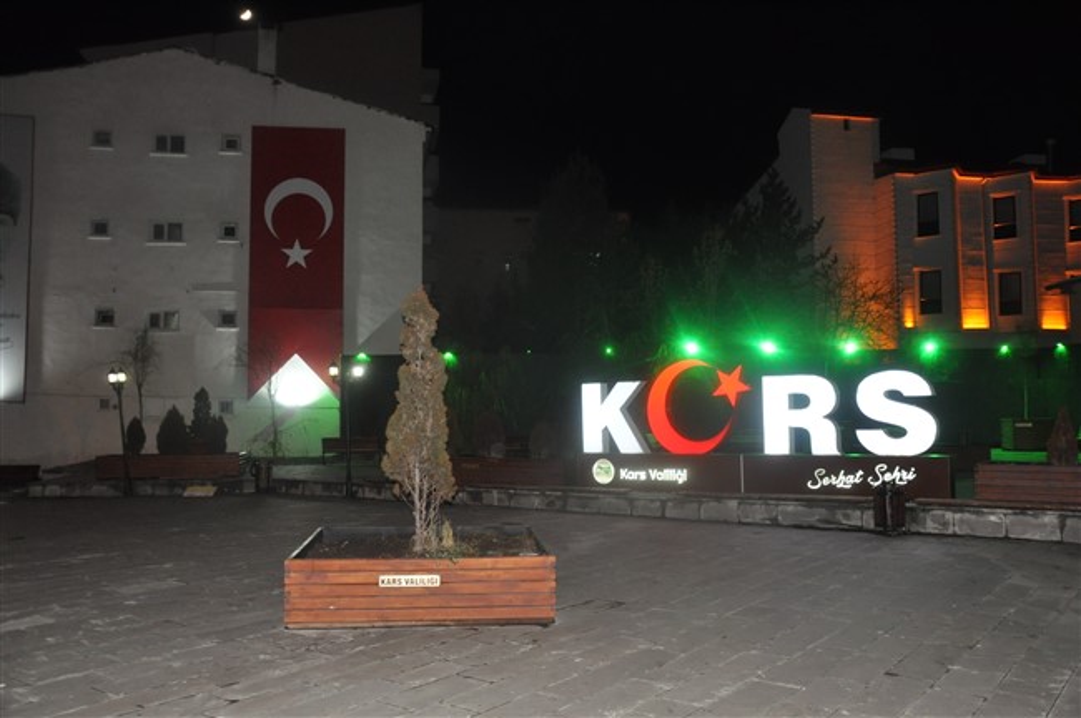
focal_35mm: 32
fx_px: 945
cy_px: 359
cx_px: 540
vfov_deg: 41.6
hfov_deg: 59.5
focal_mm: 21
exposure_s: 1/60
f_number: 4.5
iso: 1250
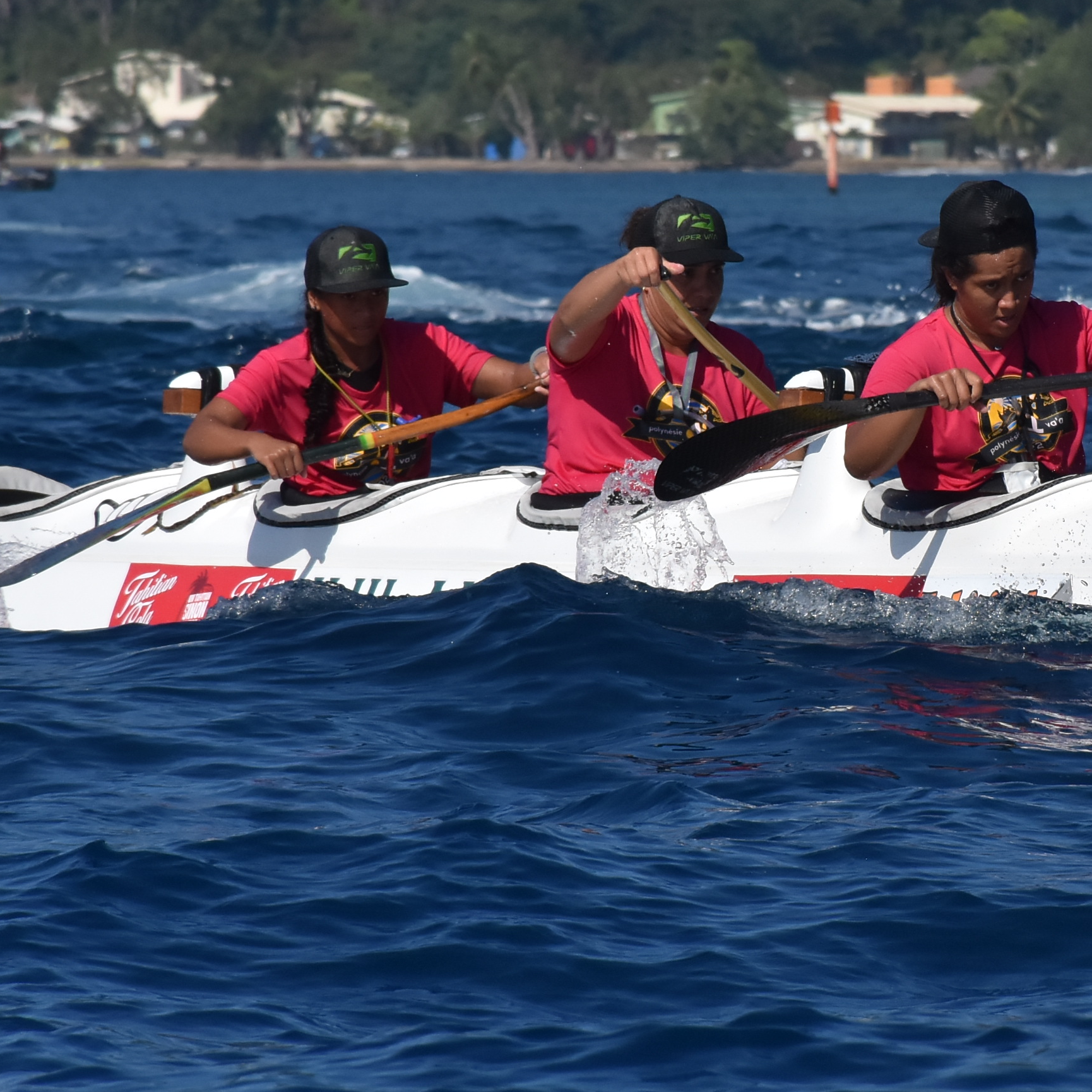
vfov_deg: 3.8
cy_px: 490
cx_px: 875
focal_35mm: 464
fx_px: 16560
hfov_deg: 3.8
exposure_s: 1/4000
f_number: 8
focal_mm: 140
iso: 640
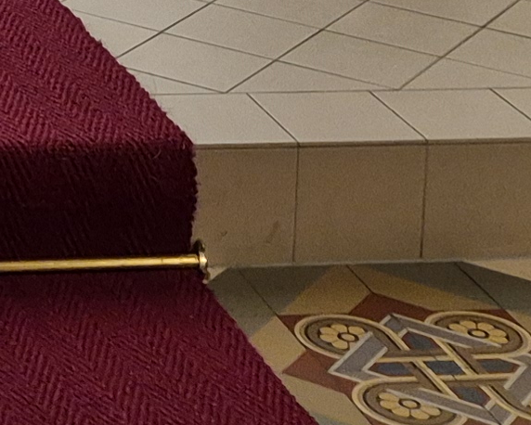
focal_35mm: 157
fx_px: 2468
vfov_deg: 9.0
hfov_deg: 11.5
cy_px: -543
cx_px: -402
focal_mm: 5.4
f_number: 1.8
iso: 250
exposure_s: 1/100
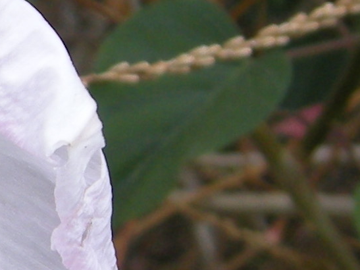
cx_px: -219
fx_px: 1331
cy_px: 131
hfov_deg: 14.2
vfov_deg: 11.6
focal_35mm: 128
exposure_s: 1/49
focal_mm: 7.5
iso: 64
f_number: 3
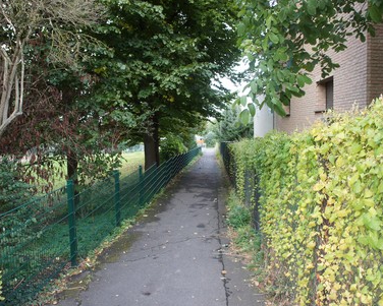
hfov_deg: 57.1
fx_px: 351
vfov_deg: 47.1
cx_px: 182
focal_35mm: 31
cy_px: 154
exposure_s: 1/250
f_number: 4.5
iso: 1000
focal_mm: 18
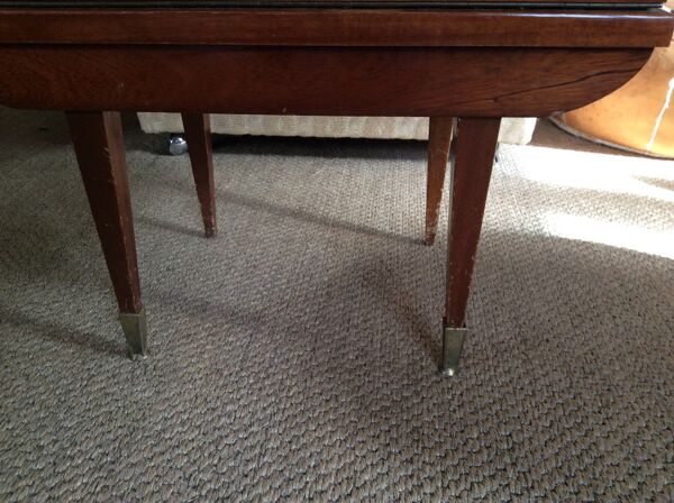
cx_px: 337
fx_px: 622
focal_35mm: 32
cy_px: 252
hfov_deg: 56.9
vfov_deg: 44.0
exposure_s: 1/25
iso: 50
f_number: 2.4
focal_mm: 3.3
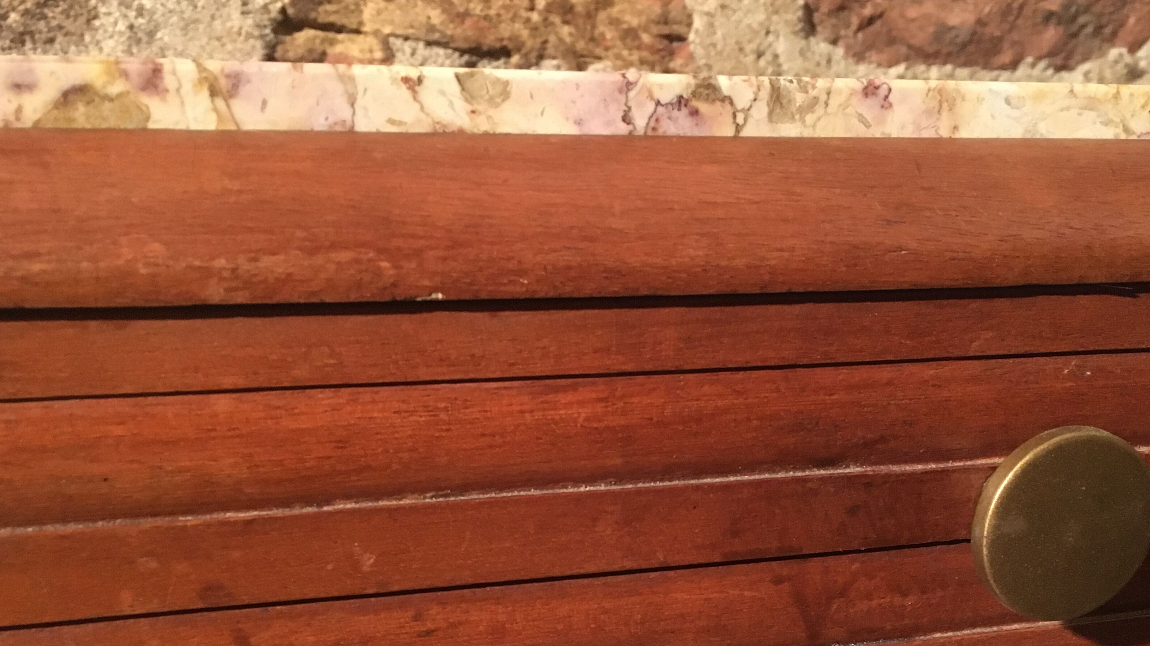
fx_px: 1220
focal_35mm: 40
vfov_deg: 28.9
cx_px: 645
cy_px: 536
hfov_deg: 50.4
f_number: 2.2
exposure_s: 1/17
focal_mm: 4.15
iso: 250
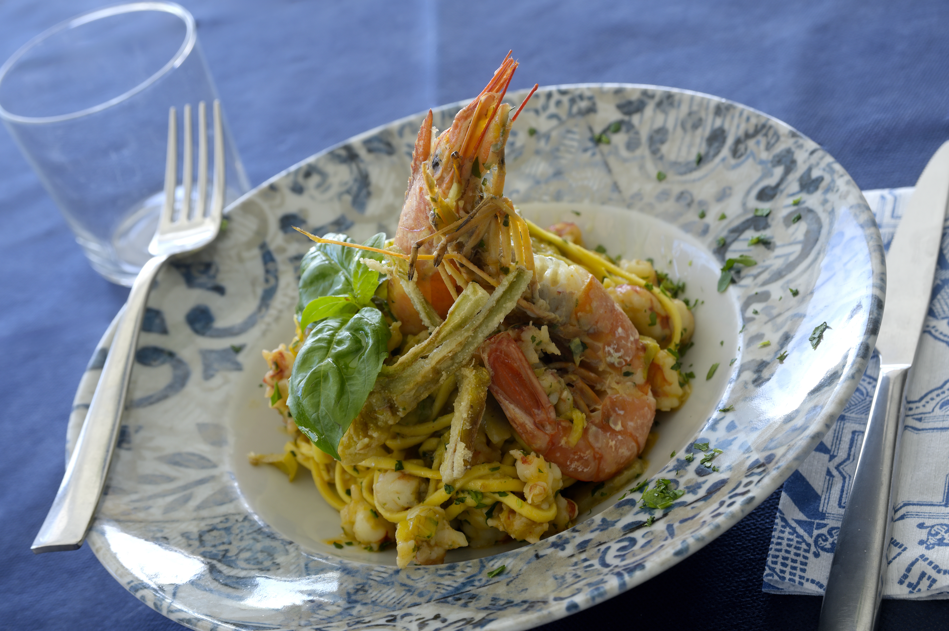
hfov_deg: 27.0
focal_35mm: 75
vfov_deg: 18.2
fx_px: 1976
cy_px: 316
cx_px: 474
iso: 100
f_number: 11
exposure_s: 1/15
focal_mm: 75
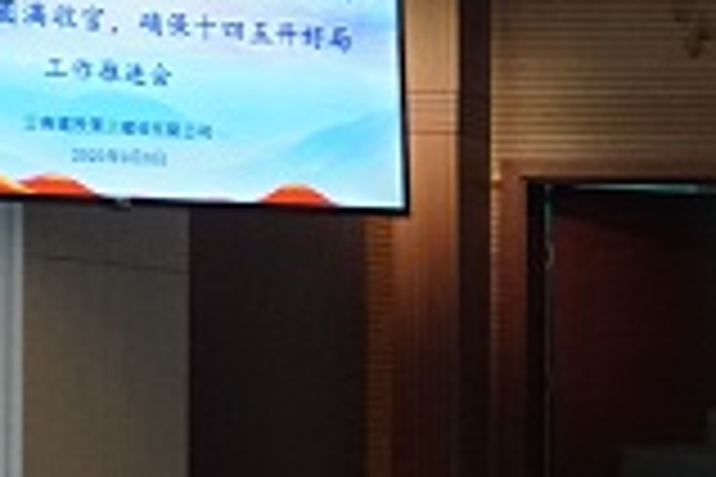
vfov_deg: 8.0
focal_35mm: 171
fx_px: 3401
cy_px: 394
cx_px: 1608
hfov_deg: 10.6
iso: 3200
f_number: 4
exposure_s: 1/160
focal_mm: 34
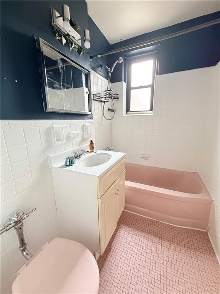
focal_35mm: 14
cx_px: 110
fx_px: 119
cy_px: 147
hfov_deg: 85.7
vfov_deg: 102.1
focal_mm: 2.22
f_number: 2.2
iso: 400
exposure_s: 1/60
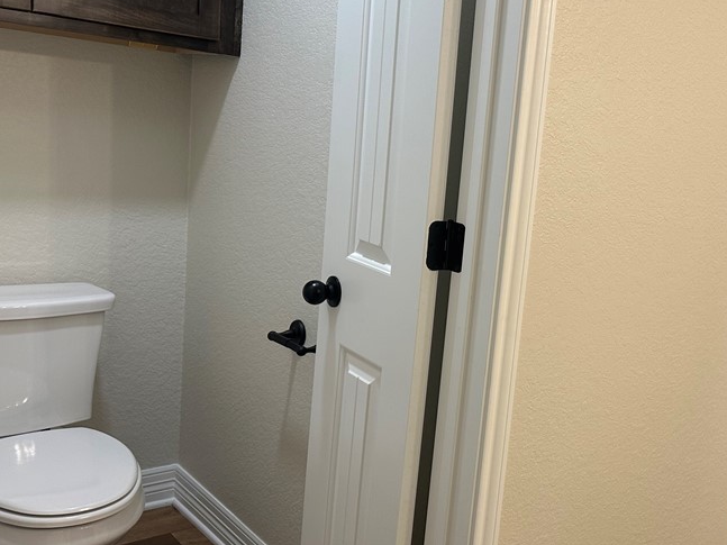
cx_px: 521
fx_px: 798
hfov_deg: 47.6
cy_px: 278
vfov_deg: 37.7
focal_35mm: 38
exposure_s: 1/120
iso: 125
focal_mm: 6.86
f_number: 1.78
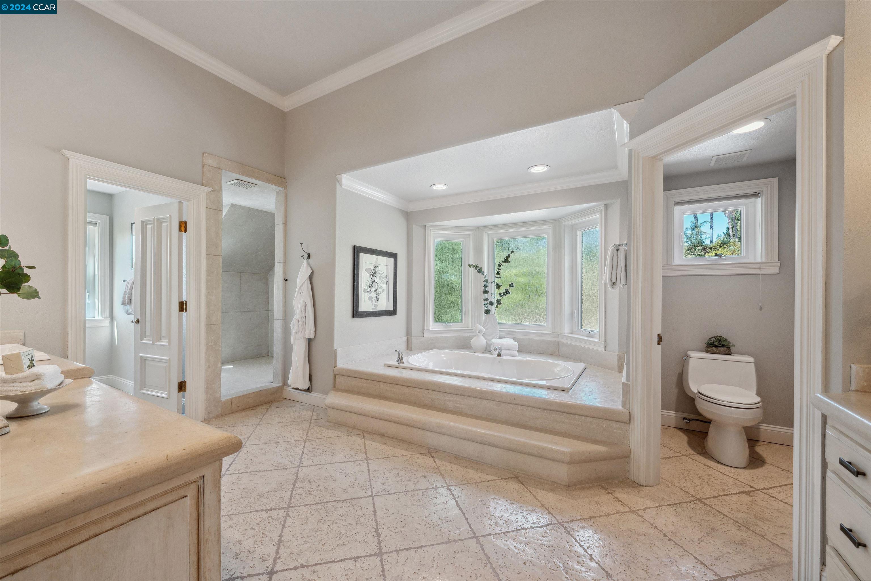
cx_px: 436
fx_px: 339
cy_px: 290
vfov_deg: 81.2
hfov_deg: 104.3
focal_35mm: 14
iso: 200
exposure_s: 1/10
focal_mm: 14
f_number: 8
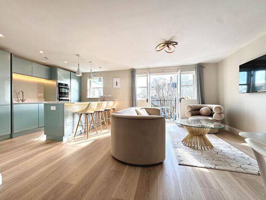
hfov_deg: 102.1
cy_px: 100
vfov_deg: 85.7
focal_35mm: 14
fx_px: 108
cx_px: 133
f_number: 2.2
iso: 40
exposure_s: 1/107
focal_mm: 2.22
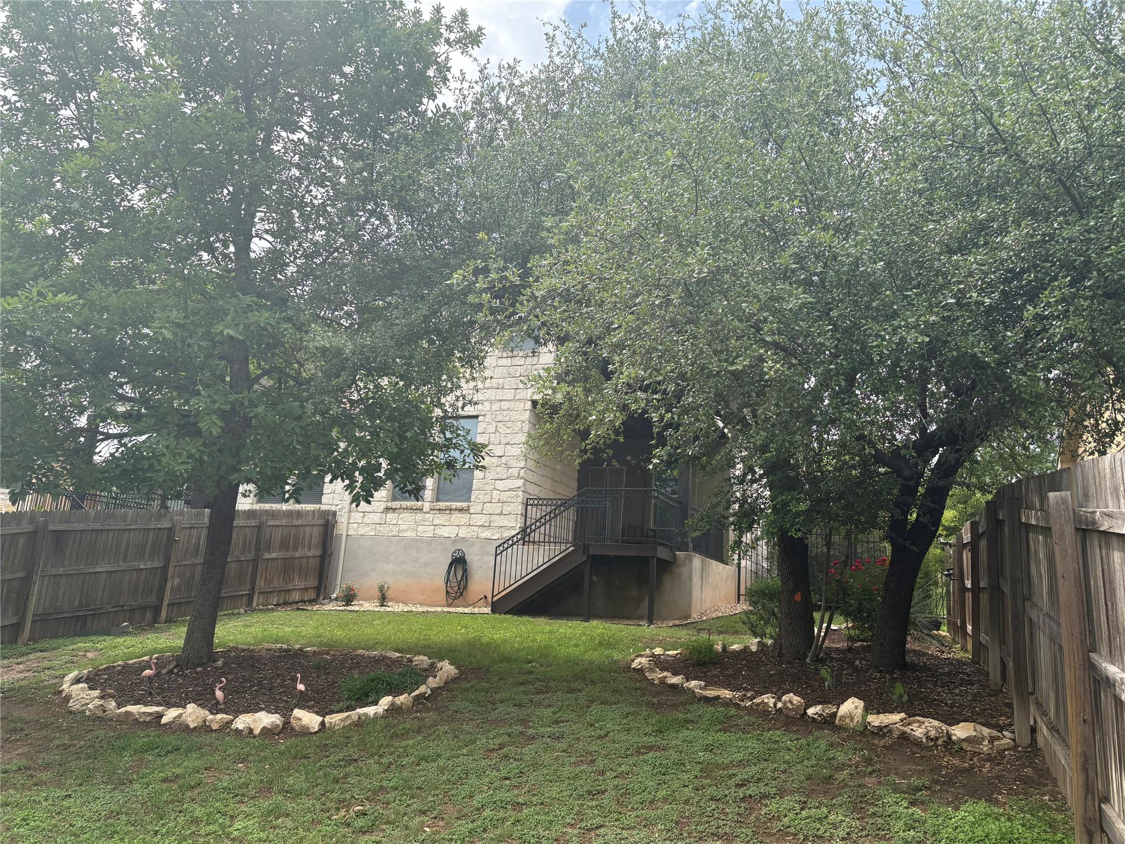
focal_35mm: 26
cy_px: 422
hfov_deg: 67.3
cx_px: 562
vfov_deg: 53.1
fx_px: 845
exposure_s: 1/2141
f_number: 1.6
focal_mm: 5.96
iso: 64
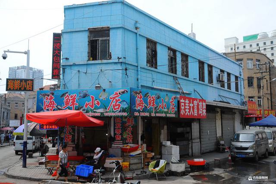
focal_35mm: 36
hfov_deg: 53.2
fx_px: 276
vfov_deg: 36.8
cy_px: 92
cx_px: 138
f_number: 5.6
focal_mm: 36
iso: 200
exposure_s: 1/640
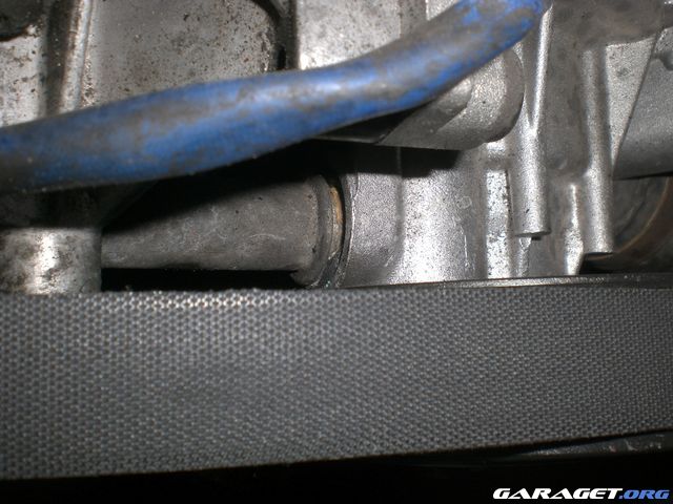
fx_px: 739
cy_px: 252
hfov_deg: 49.0
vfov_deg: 37.7
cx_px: 336
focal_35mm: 38
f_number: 4.4
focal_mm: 6.3
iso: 50
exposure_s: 1/60
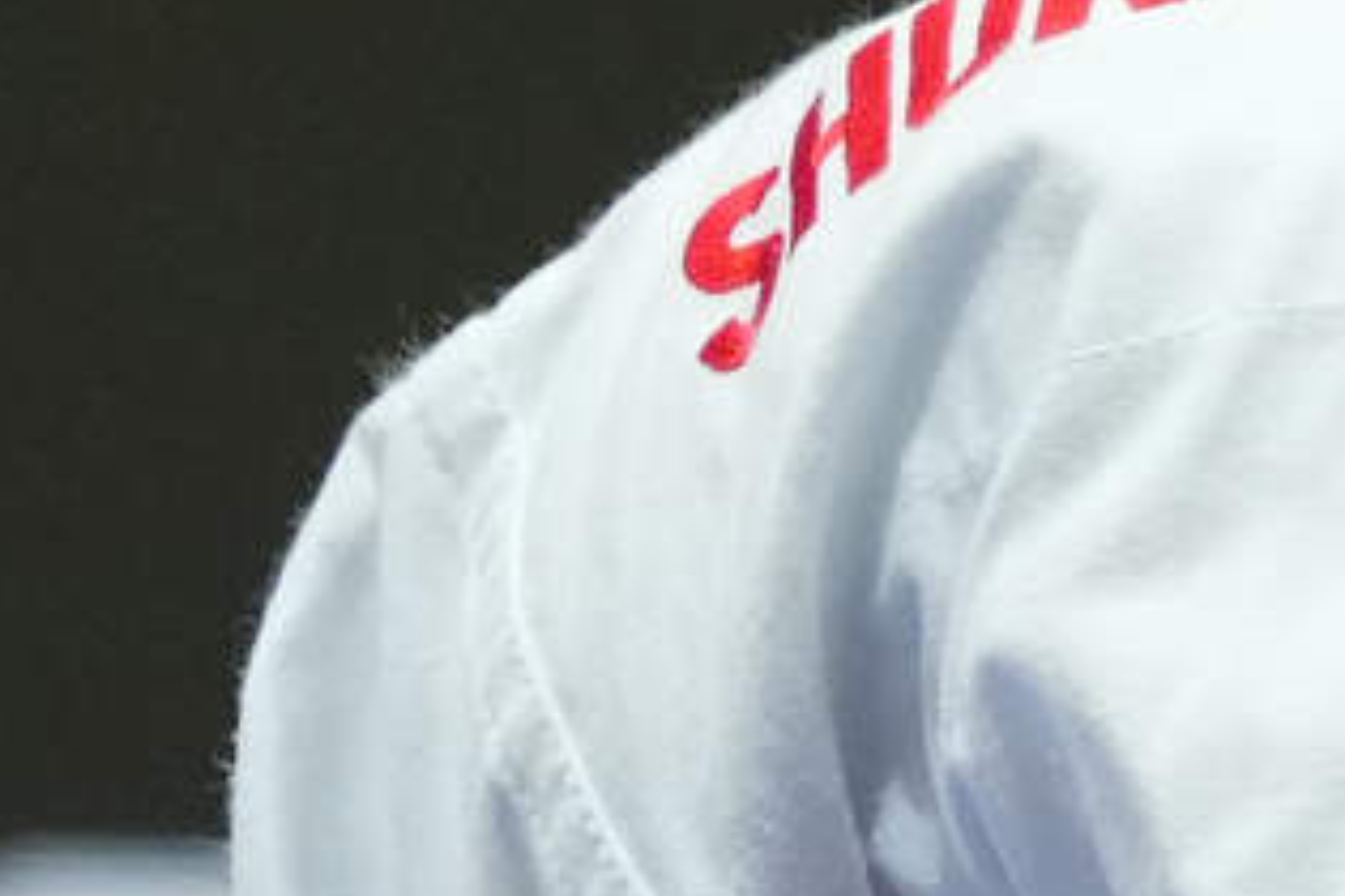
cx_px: 4564
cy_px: 751
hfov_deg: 0.9
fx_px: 88950
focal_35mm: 2381
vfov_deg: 0.6
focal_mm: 200
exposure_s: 1/1000
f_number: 2.8
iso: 1600
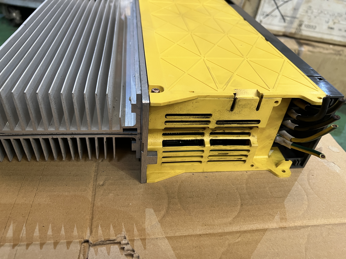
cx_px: 173
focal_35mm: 26
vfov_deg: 53.1
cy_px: 130
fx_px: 260
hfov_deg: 67.3
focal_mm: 5.7
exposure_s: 1/60
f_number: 1.5
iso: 160
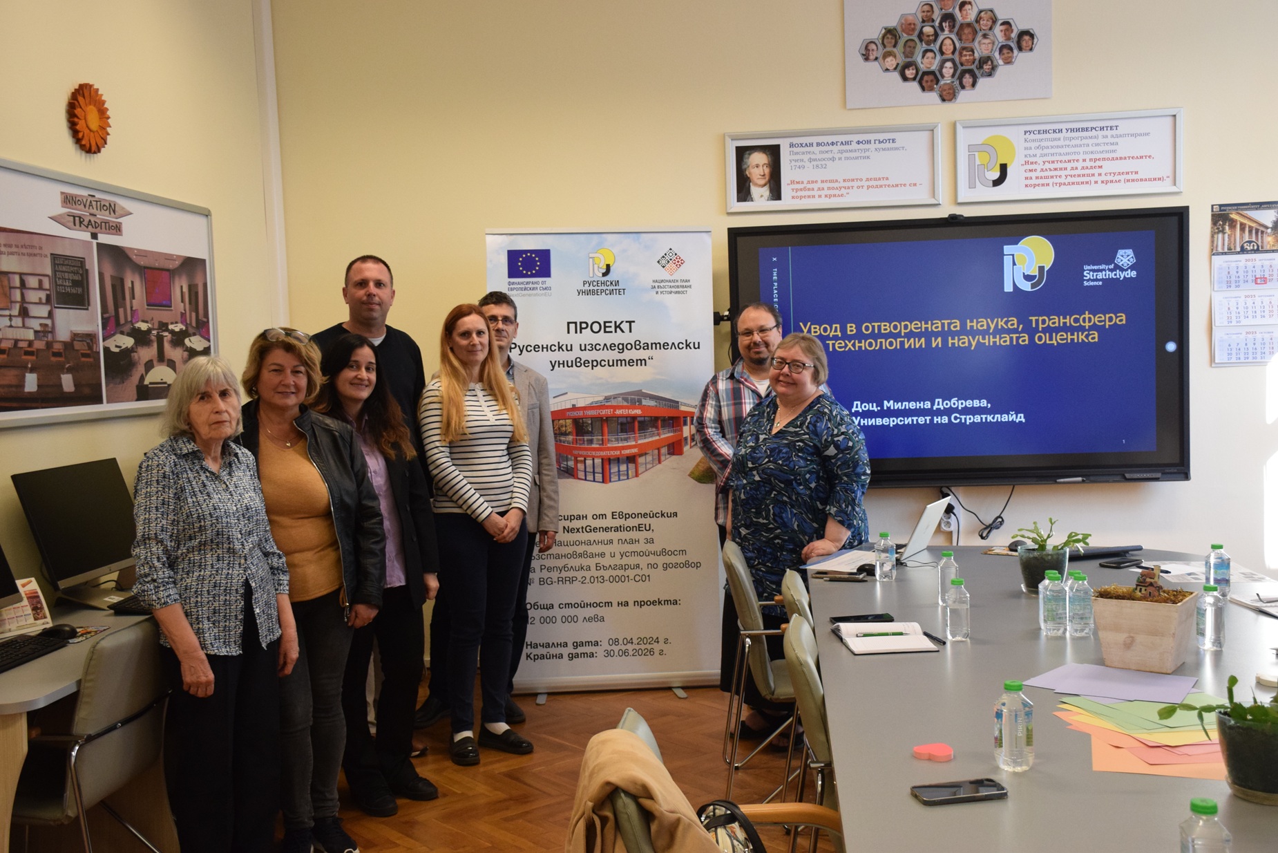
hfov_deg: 49.5
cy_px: 426
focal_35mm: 39
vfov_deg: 34.2
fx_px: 1385
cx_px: 639
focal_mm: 26
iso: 1600
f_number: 5.6
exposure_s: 1/160
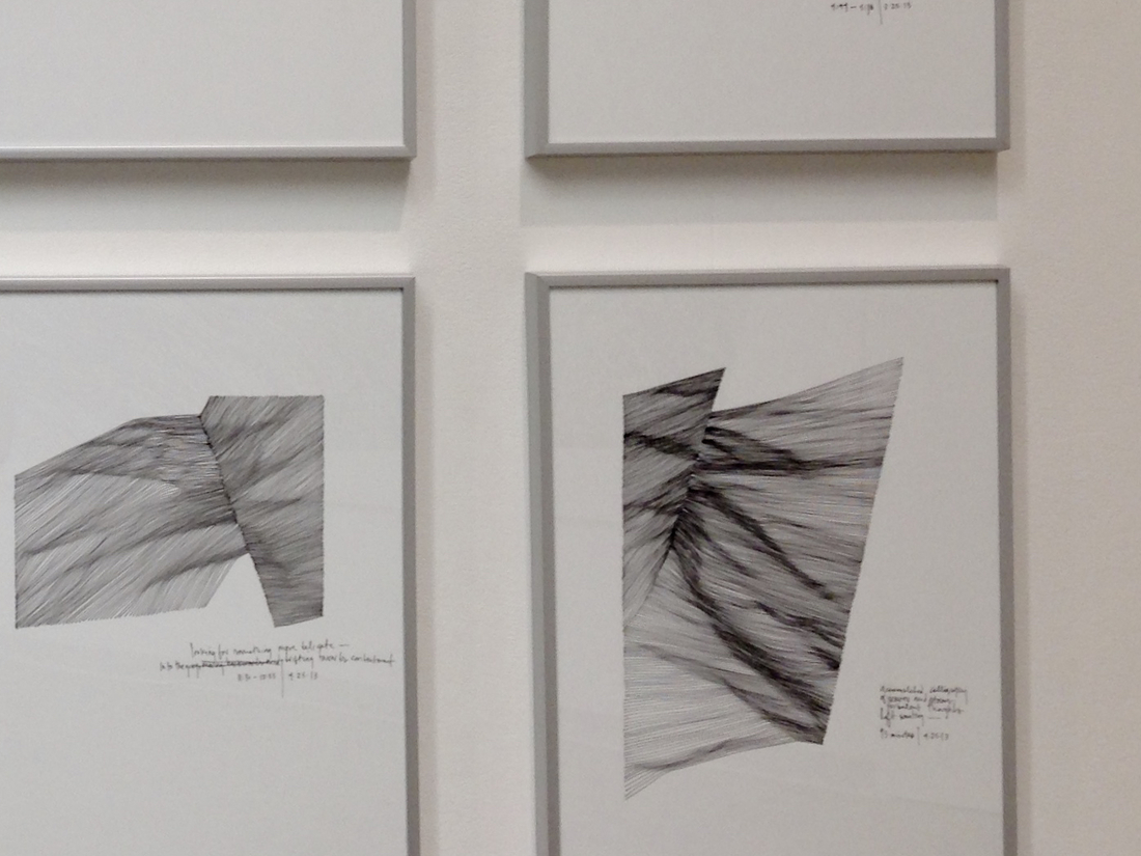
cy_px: 232
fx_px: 2472
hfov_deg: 24.2
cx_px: -136
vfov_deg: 19.5
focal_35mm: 75
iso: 50
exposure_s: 1/24
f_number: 2.4
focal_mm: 4.12
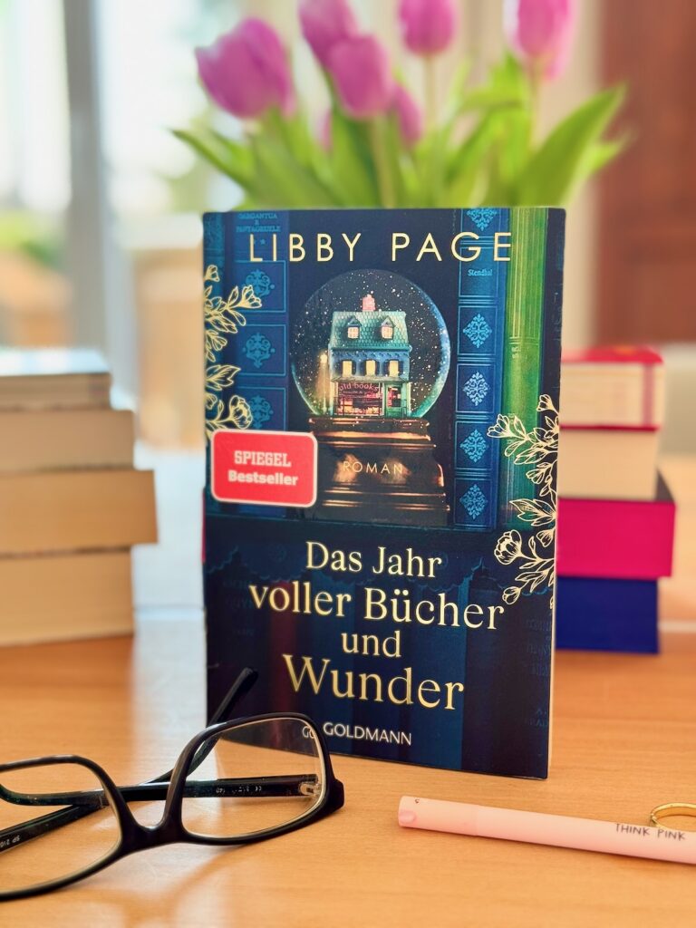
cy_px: 464
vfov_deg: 39.7
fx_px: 1287
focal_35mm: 48
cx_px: 348
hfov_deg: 30.3
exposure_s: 1/113
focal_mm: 6.76
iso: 100
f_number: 1.78
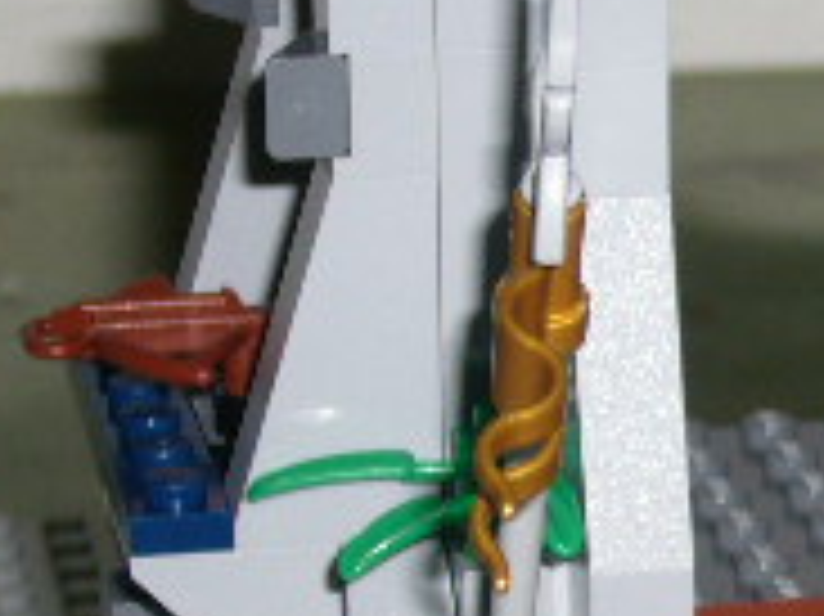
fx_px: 4996
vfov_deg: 7.1
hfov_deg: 9.3
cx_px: 1018
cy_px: 468
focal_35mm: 210
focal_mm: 9.9
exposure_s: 1/60
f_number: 3.6
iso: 80
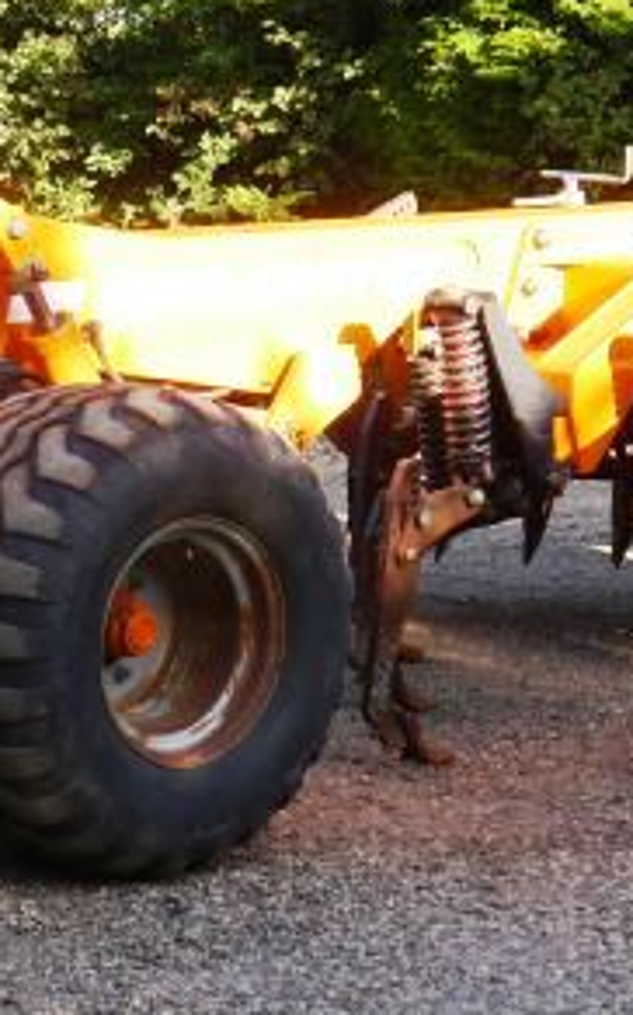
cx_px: -177
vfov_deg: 17.5
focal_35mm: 119
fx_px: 3291
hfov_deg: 10.7
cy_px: 490
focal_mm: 16
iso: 160
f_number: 5
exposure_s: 1/125
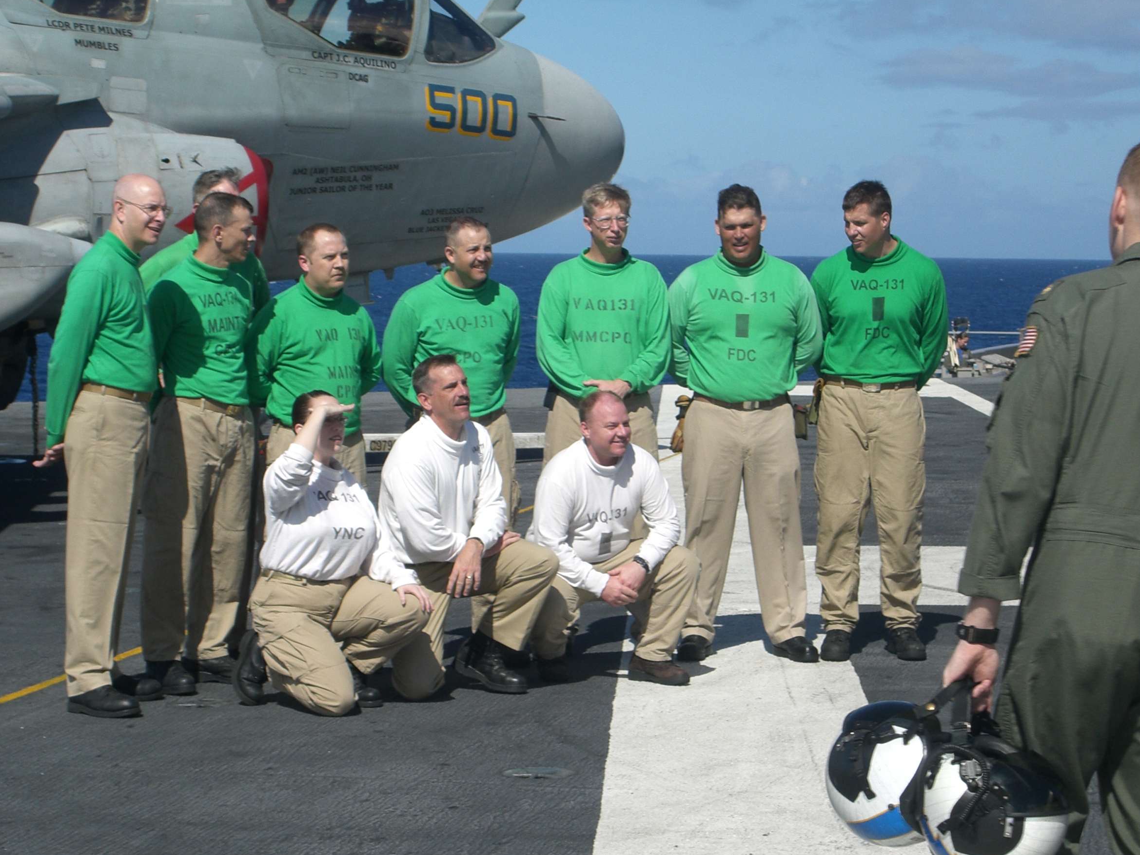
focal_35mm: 104
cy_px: 464
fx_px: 3425
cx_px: 553
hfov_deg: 18.9
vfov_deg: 14.2
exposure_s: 1/125
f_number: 13.8
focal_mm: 19.7
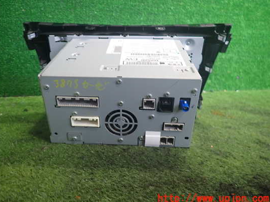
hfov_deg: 63.3
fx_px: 218
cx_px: 120
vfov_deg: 49.7
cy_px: 92
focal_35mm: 28
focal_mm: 4.5
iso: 200
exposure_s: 1/30
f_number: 2
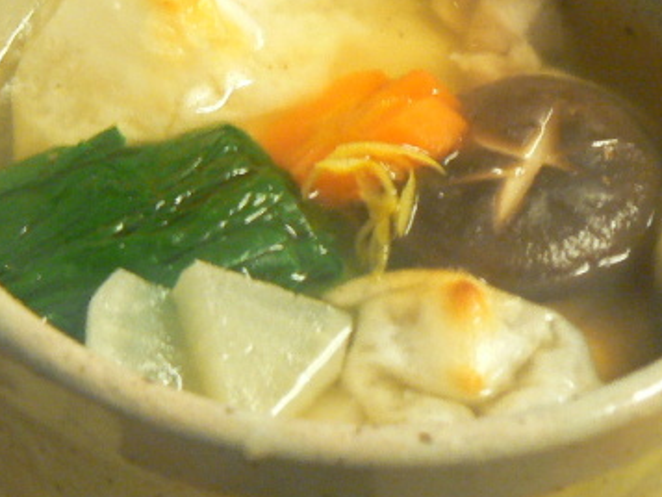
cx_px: 263
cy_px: 190
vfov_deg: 7.6
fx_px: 3750
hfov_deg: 10.1
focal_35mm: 196
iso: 200
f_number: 3.2
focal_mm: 16.9
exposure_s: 1/6
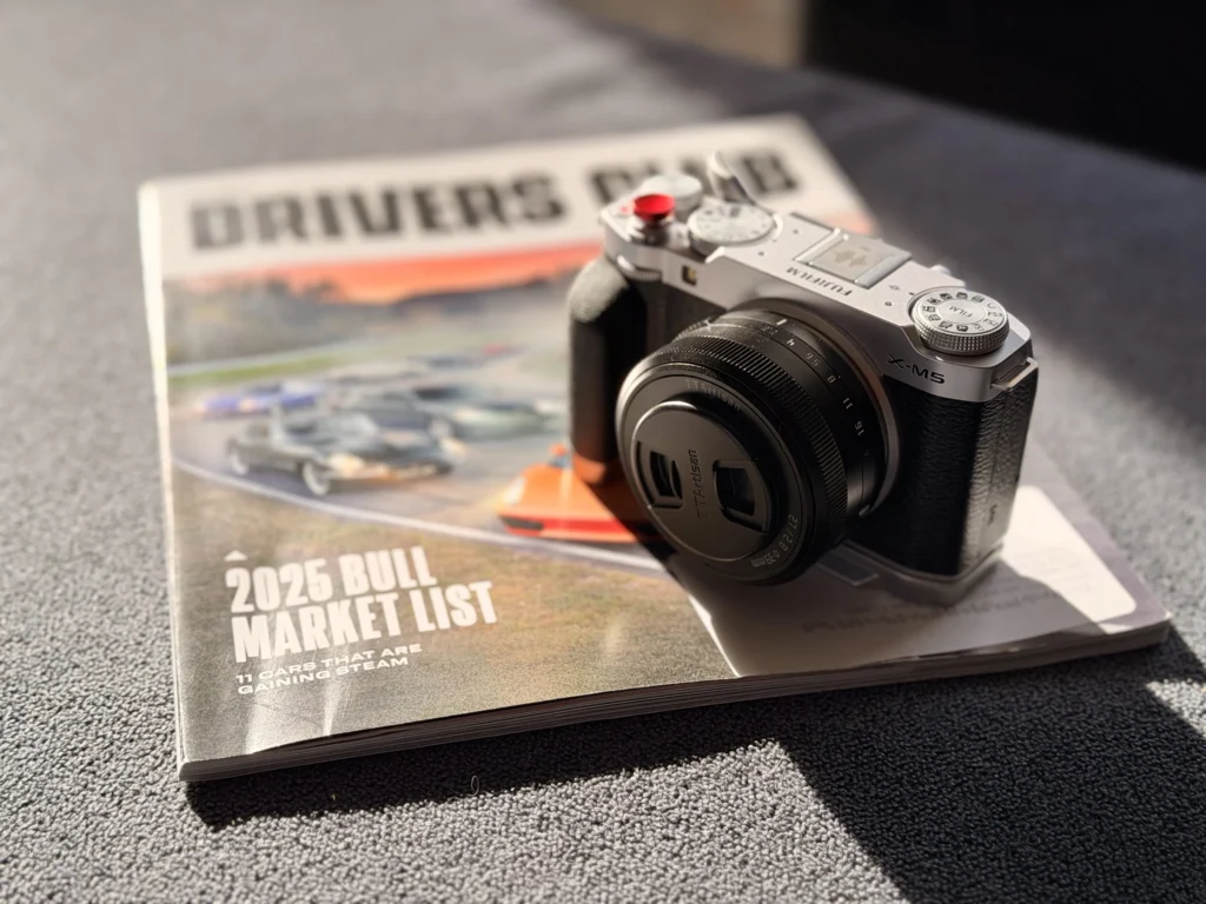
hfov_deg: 39.7
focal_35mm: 48
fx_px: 1672
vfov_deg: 30.3
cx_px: 603
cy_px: 452
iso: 64
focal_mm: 6.8
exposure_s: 1/625
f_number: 1.8
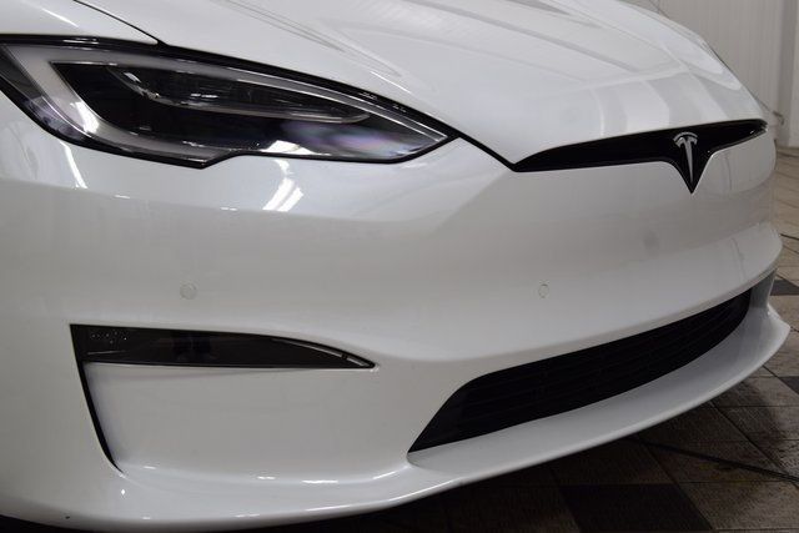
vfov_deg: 23.8
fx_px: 1265
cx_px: 400
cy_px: 266
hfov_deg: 35.0
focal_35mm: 57
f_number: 7.1
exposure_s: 1/30
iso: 400
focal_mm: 38
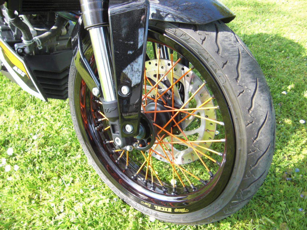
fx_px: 248
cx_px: 154
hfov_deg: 63.4
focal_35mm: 28
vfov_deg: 49.7
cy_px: 115
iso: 50
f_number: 2.6
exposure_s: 1/100
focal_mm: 4.9
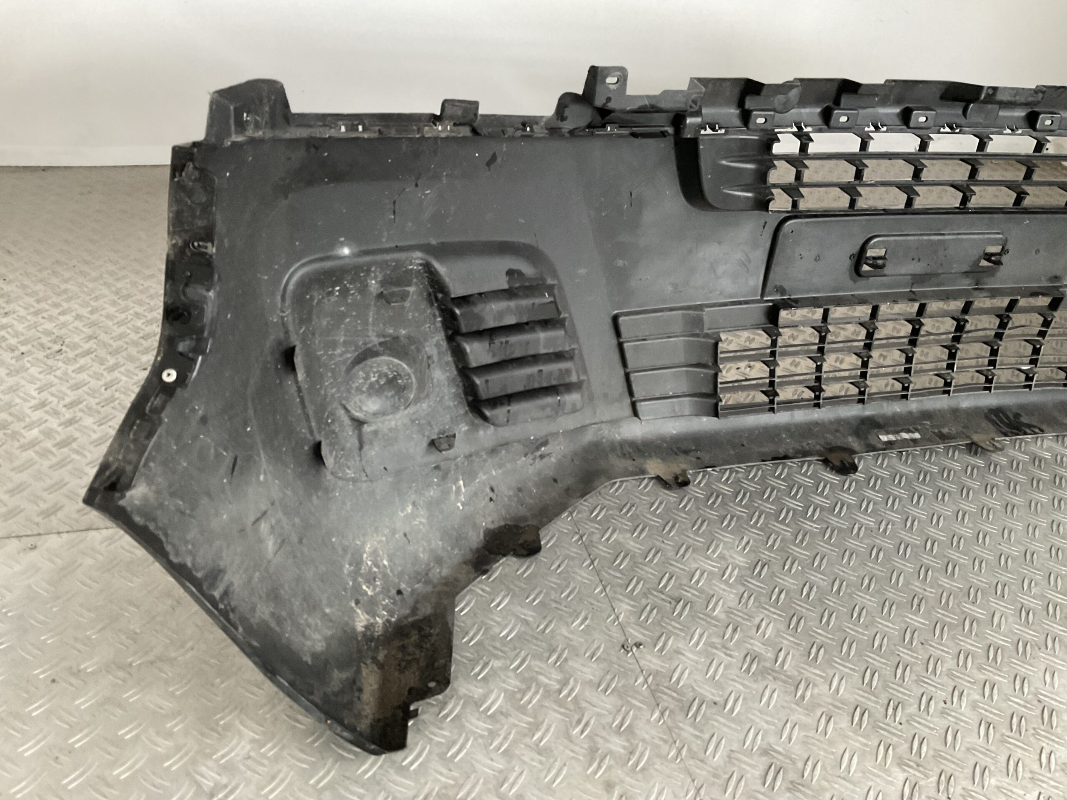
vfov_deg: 48.2
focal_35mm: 29
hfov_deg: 61.7
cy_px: 400
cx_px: 534
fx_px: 894
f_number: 1.8
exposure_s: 1/50
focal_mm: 3
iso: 200
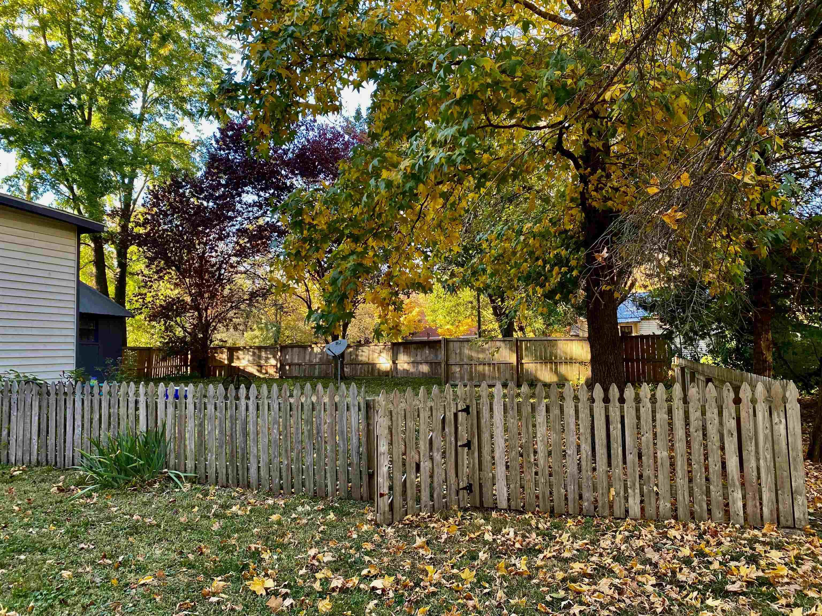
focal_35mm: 26
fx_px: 617
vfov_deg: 53.1
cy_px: 308
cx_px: 411
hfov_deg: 67.3
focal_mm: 4.25
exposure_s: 1/121
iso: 64
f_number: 1.8
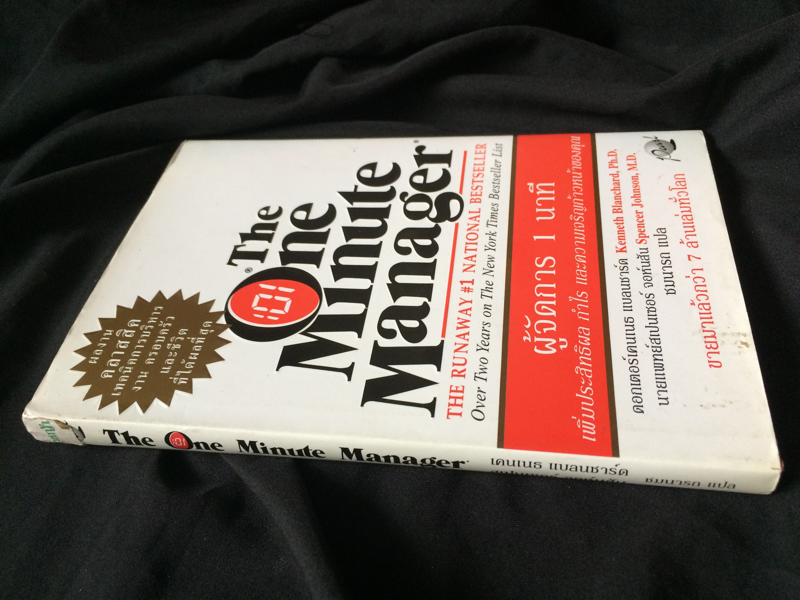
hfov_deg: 61.7
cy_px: 300
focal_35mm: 29
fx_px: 670
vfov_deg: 48.2
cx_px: 400
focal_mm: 4.15
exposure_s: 1/33
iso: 160
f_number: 2.2
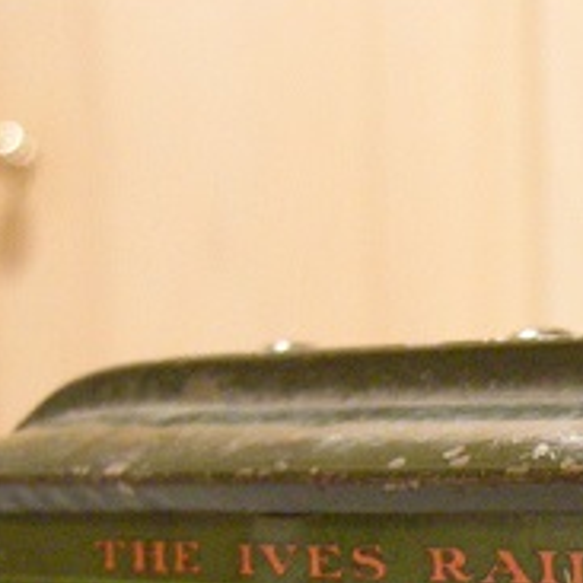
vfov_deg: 13.0
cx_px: 867
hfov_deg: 13.0
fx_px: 2420
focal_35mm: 127
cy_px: 865
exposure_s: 1/8.9
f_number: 2.7
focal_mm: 7.5
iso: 400
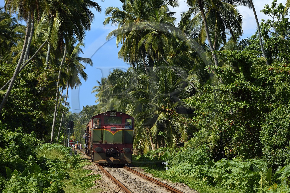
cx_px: 145
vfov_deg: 6.9
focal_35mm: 200
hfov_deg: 10.3
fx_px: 1611
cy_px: 96
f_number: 10
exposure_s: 1/250
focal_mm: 200
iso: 200
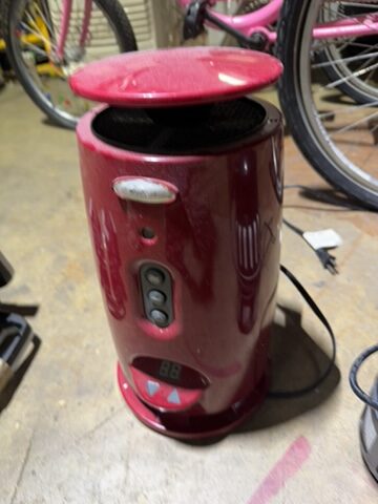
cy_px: 252
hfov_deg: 56.8
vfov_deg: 71.6
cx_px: 189
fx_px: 349
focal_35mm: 24
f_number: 1.78
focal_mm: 6.76
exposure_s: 1/30
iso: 160
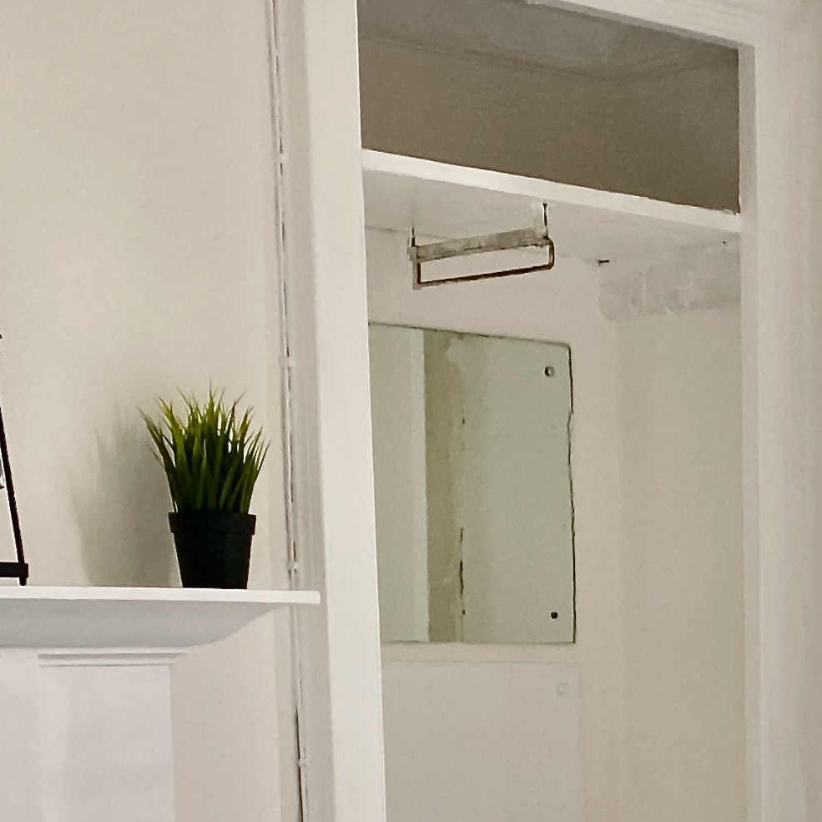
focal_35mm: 92
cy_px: 1019
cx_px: 930
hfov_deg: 18.1
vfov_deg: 17.8
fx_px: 2472
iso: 100
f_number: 1.8
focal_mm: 4.25
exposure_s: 1/122
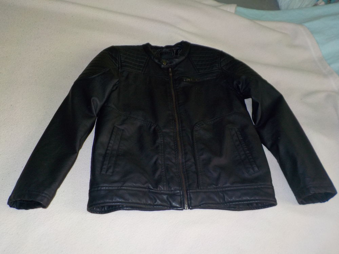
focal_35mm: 30
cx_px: 170
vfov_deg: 46.8
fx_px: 294
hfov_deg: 60.0
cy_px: 127
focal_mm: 4.1
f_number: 3.3
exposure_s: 1/30
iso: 200
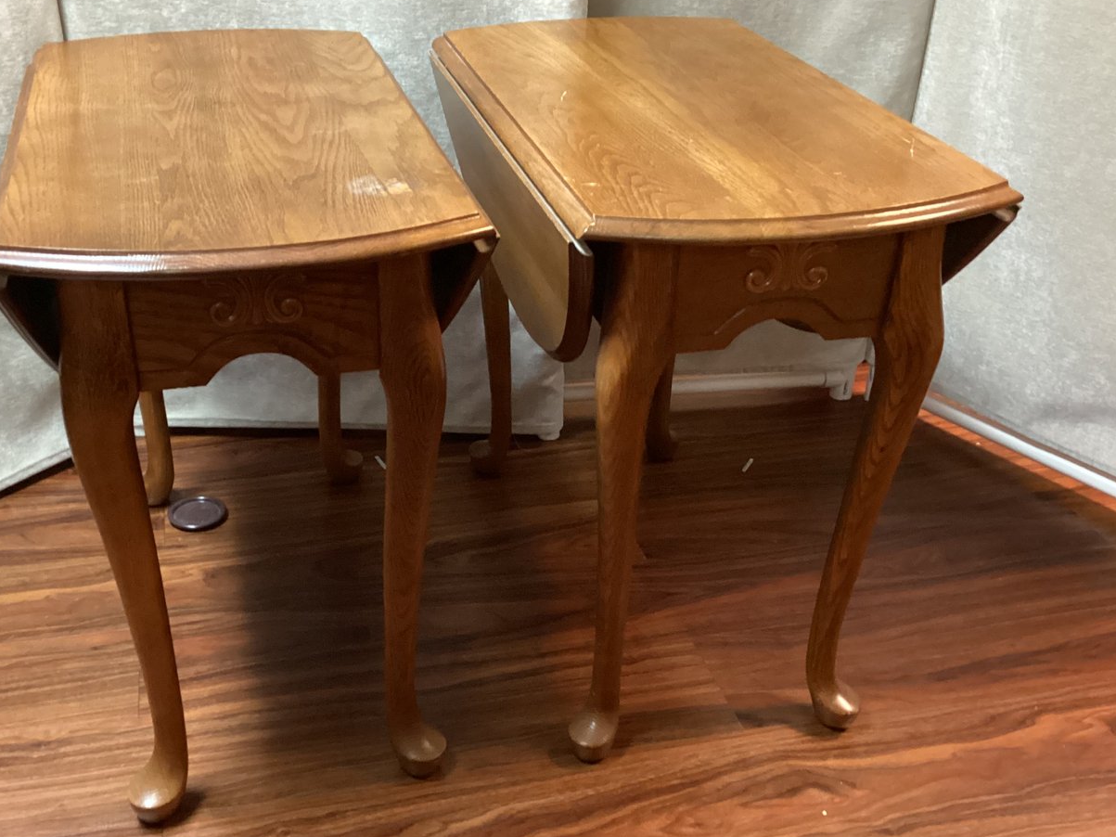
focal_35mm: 39
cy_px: 453
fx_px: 1257
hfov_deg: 47.7
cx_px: 475
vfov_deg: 36.8
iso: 640
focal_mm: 3.3
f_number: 2.4
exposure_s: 1/30
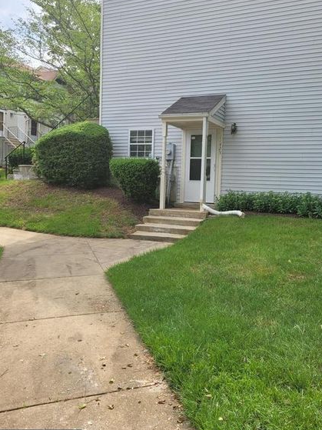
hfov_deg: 45.2
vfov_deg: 58.3
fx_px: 385
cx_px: 191
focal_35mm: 31
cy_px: 200
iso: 40
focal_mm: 5.4
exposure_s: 1/1314
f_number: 1.8
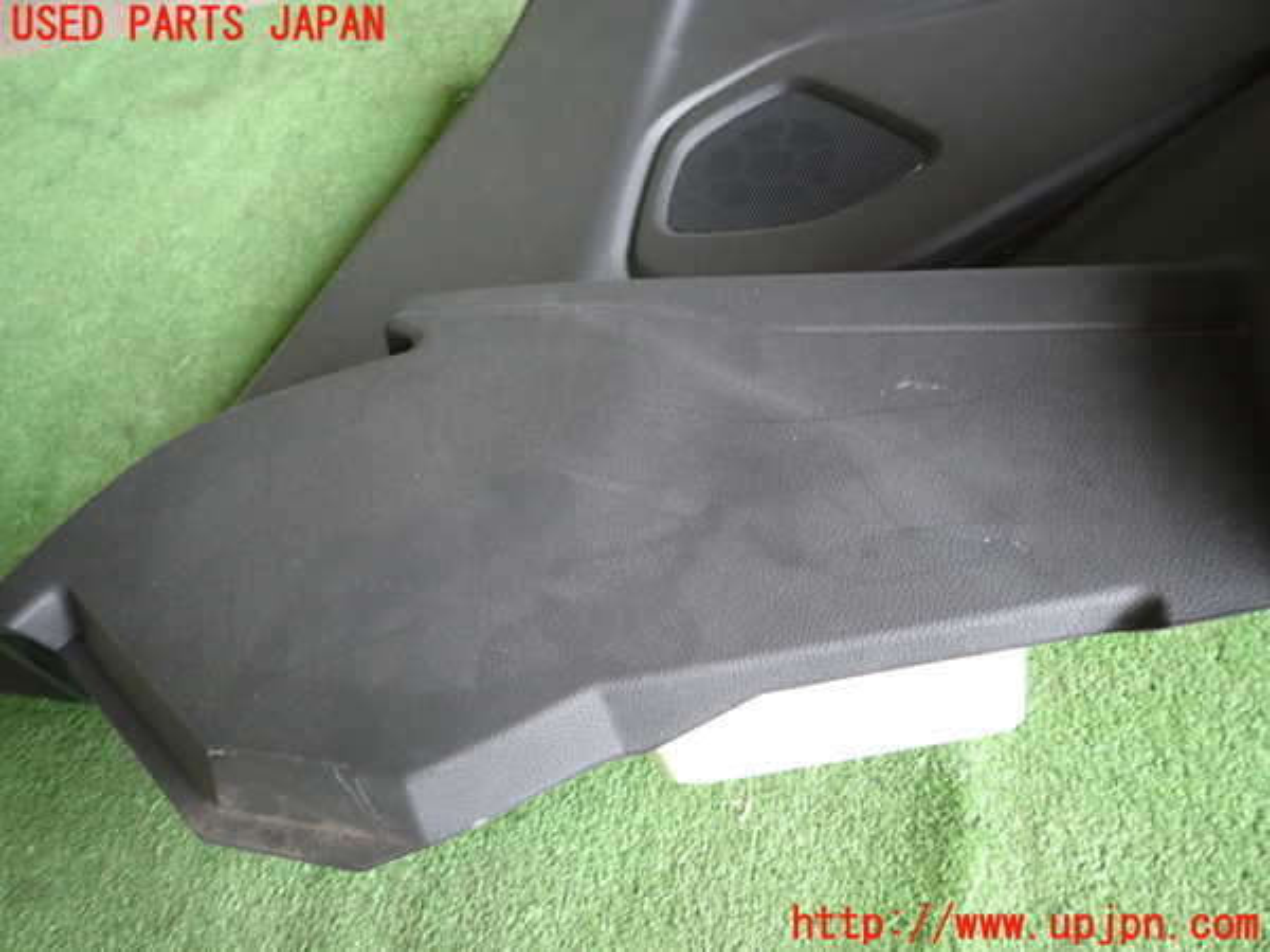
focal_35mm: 25
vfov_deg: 54.9
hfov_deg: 69.4
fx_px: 917
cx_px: 635
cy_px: 476
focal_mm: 4.5
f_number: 2
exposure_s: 1/50
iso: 200
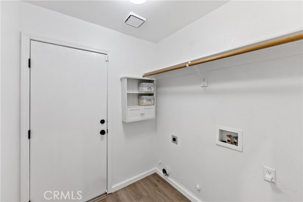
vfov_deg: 81.2
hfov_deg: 104.2
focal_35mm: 14
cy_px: 101
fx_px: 118
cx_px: 152
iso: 1250
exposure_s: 1/160
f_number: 4
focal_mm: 14
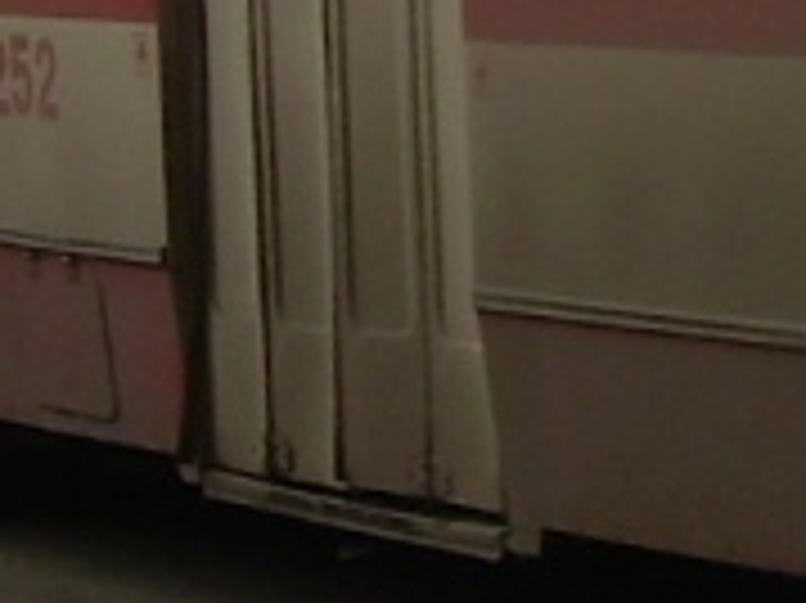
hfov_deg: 7.7
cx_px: 811
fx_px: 5933
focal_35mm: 255
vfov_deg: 5.8
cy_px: -266
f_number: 4.6
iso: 50
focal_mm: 6.3
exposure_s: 1/193
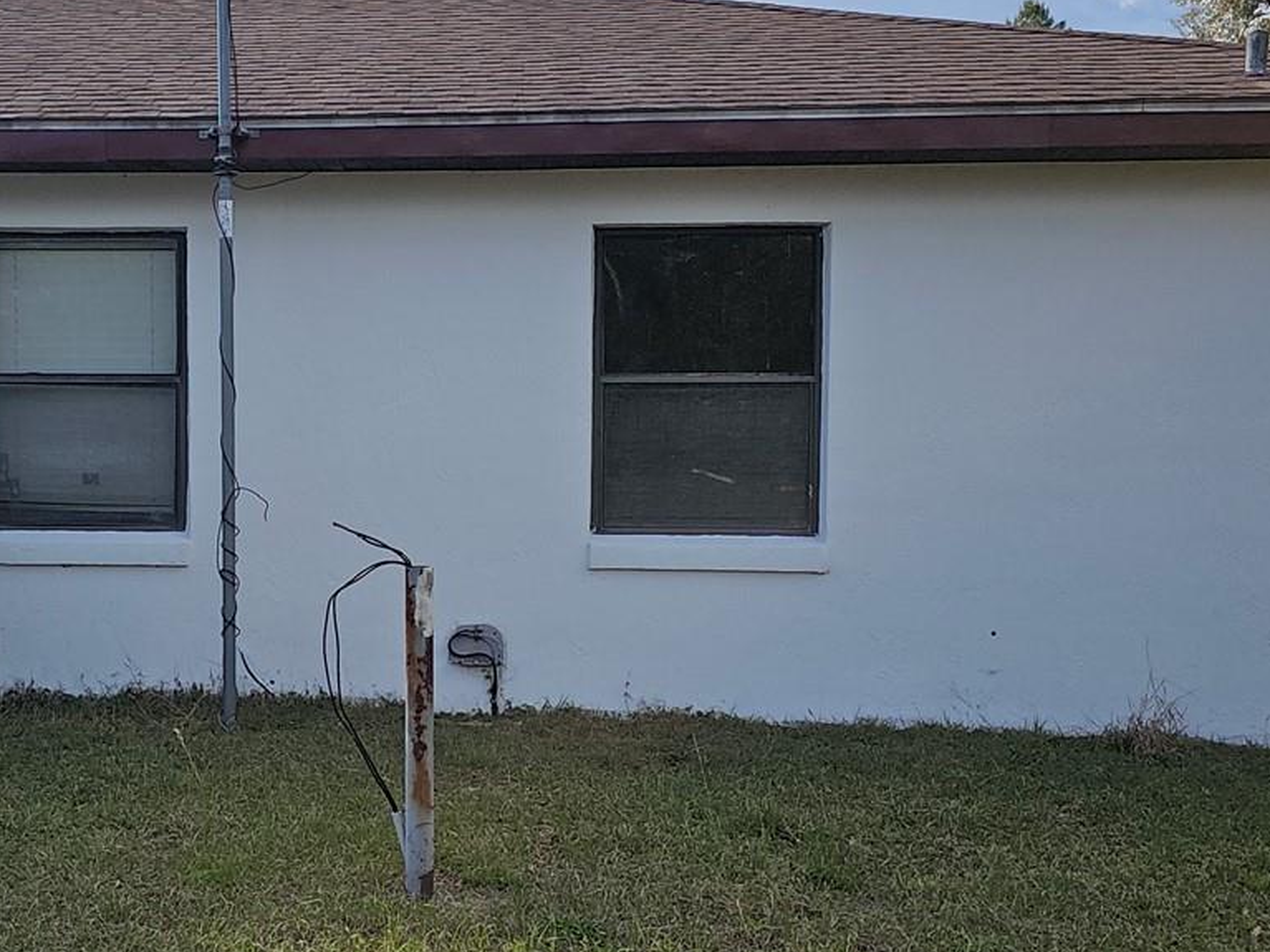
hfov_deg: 39.0
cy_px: 482
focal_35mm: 48
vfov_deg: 30.3
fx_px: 1761
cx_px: 381
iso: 10
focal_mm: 6.3
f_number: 1.7
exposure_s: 1/843
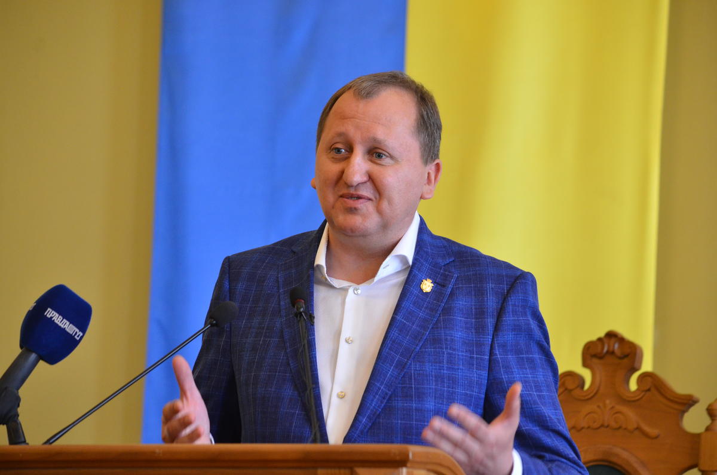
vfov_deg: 7.6
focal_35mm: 180
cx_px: 358
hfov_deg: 11.4
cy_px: 238
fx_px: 3578
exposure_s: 1/60
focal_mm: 120
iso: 1250
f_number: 5.6
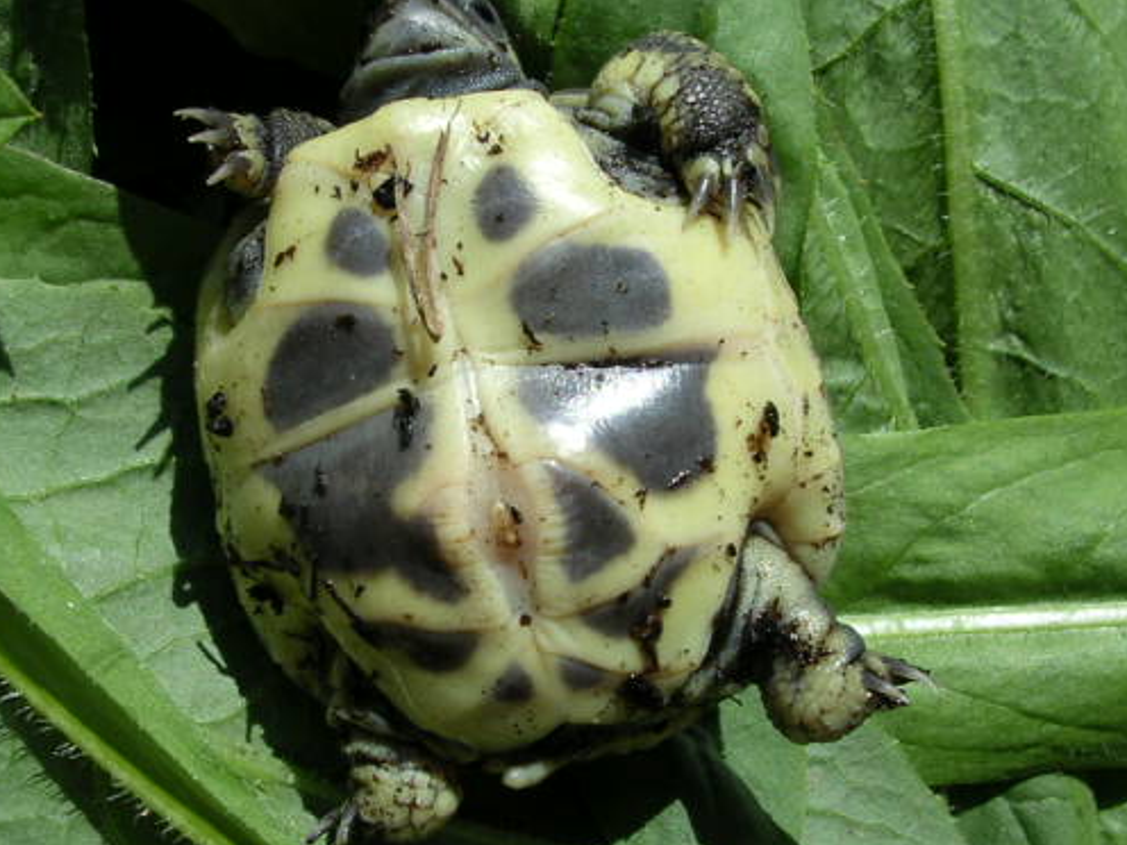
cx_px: 518
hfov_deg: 38.9
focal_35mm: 49
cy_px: 434
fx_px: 1595
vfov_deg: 29.7
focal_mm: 5.8
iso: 100
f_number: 5.6
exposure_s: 1/414
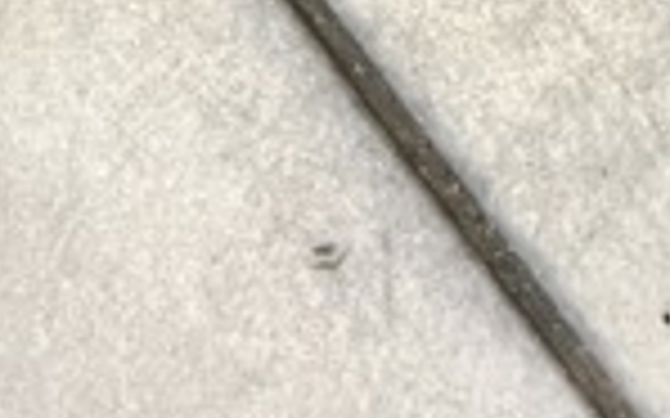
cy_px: -488
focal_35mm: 118
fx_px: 2154
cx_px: 418
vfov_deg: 10.1
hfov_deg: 17.7
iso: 500
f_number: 1.5
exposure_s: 1/33
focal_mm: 5.7
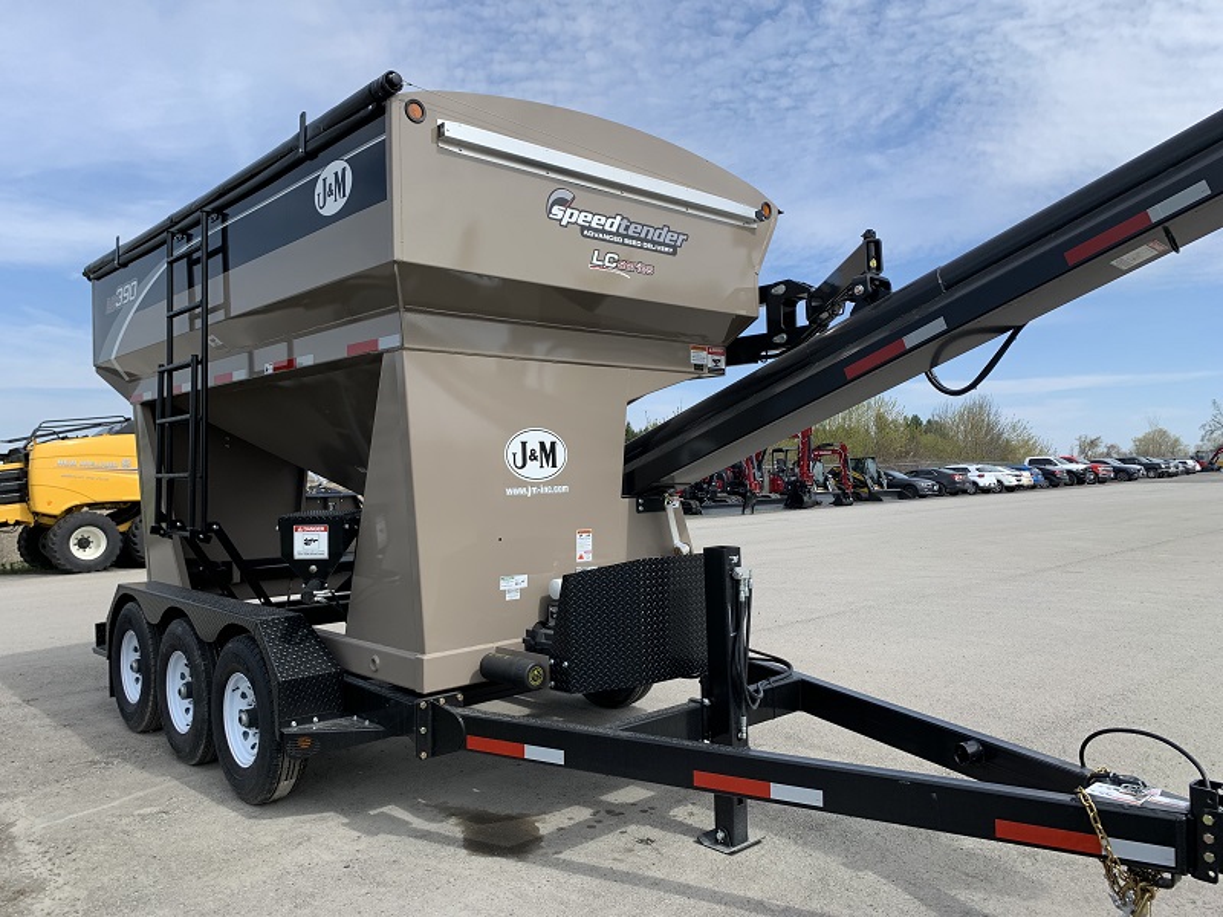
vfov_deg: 53.1
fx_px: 919
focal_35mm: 26
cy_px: 458
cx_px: 612
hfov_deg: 67.3
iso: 25
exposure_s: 1/1953
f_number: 1.8
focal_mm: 4.25
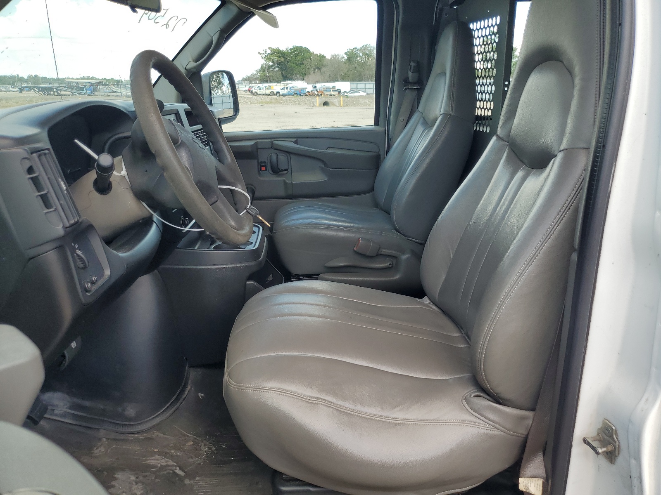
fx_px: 496
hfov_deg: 67.3
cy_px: 248
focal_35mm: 26
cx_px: 330
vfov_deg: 53.1
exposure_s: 1/556
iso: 50
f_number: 1.5
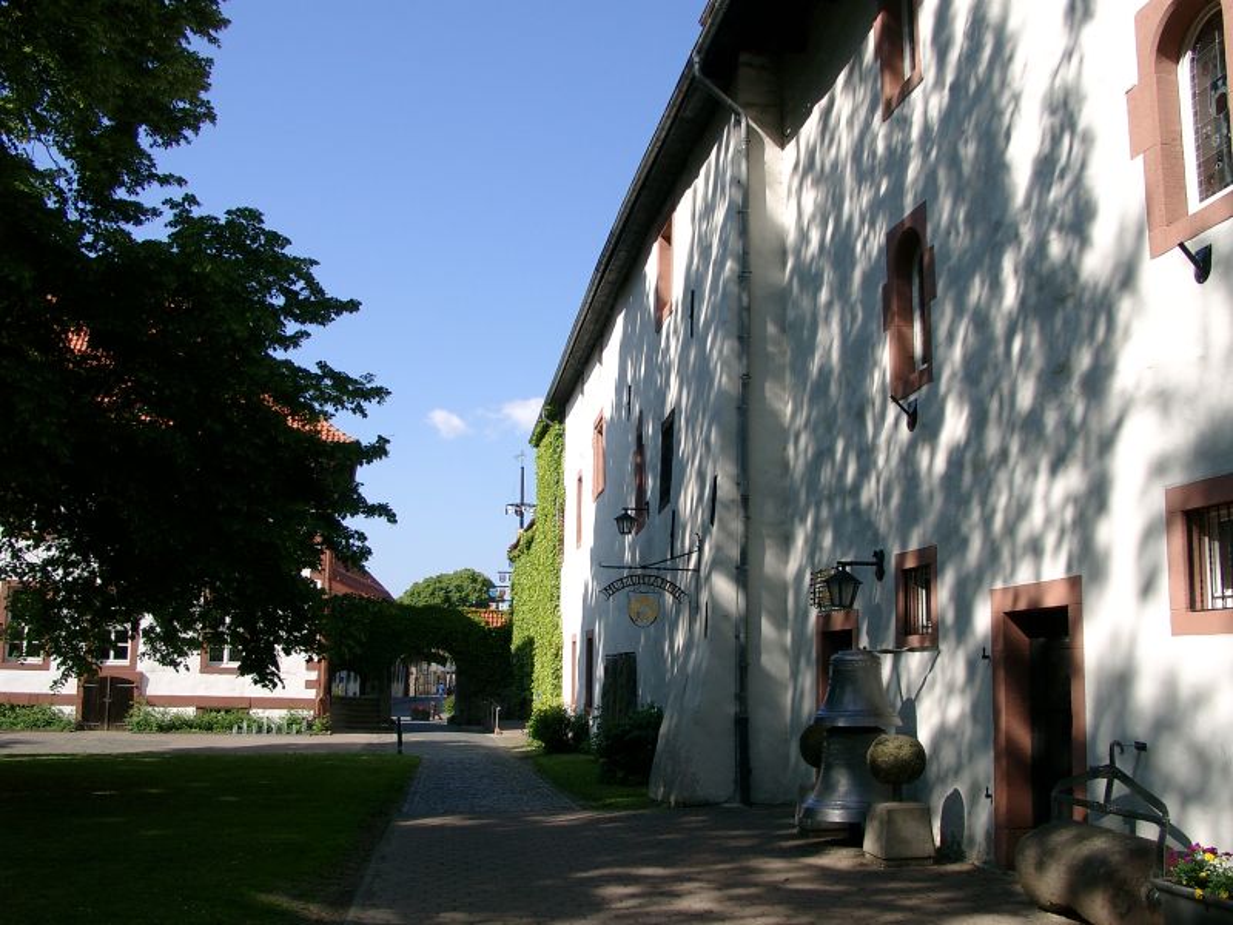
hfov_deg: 54.0
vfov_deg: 41.8
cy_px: 462
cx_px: 616
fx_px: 1211
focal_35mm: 34
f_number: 4
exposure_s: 1/580
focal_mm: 7.13
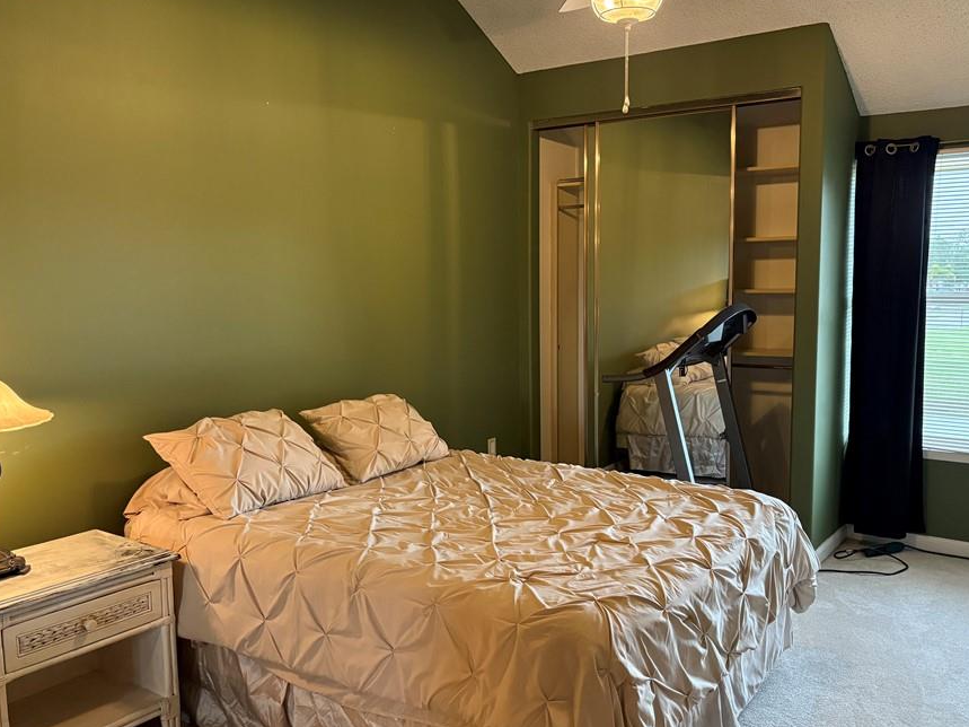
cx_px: 512
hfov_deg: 58.3
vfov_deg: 45.4
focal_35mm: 31
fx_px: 868
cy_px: 370
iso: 400
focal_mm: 5.96
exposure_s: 1/60
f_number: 1.6
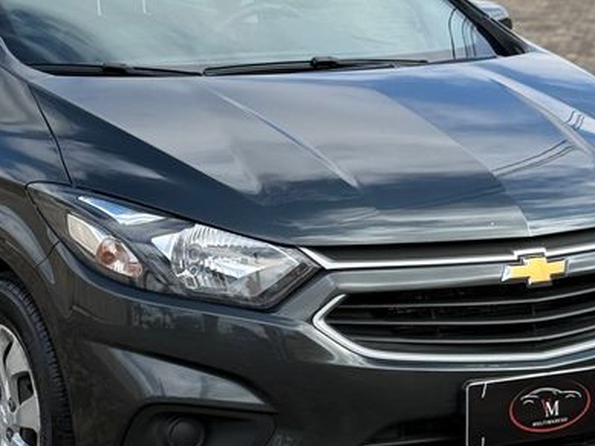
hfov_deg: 19.6
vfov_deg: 14.8
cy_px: 194
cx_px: 188
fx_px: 1719
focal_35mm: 100
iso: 64
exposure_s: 1/2088
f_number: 1.78
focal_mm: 6.76
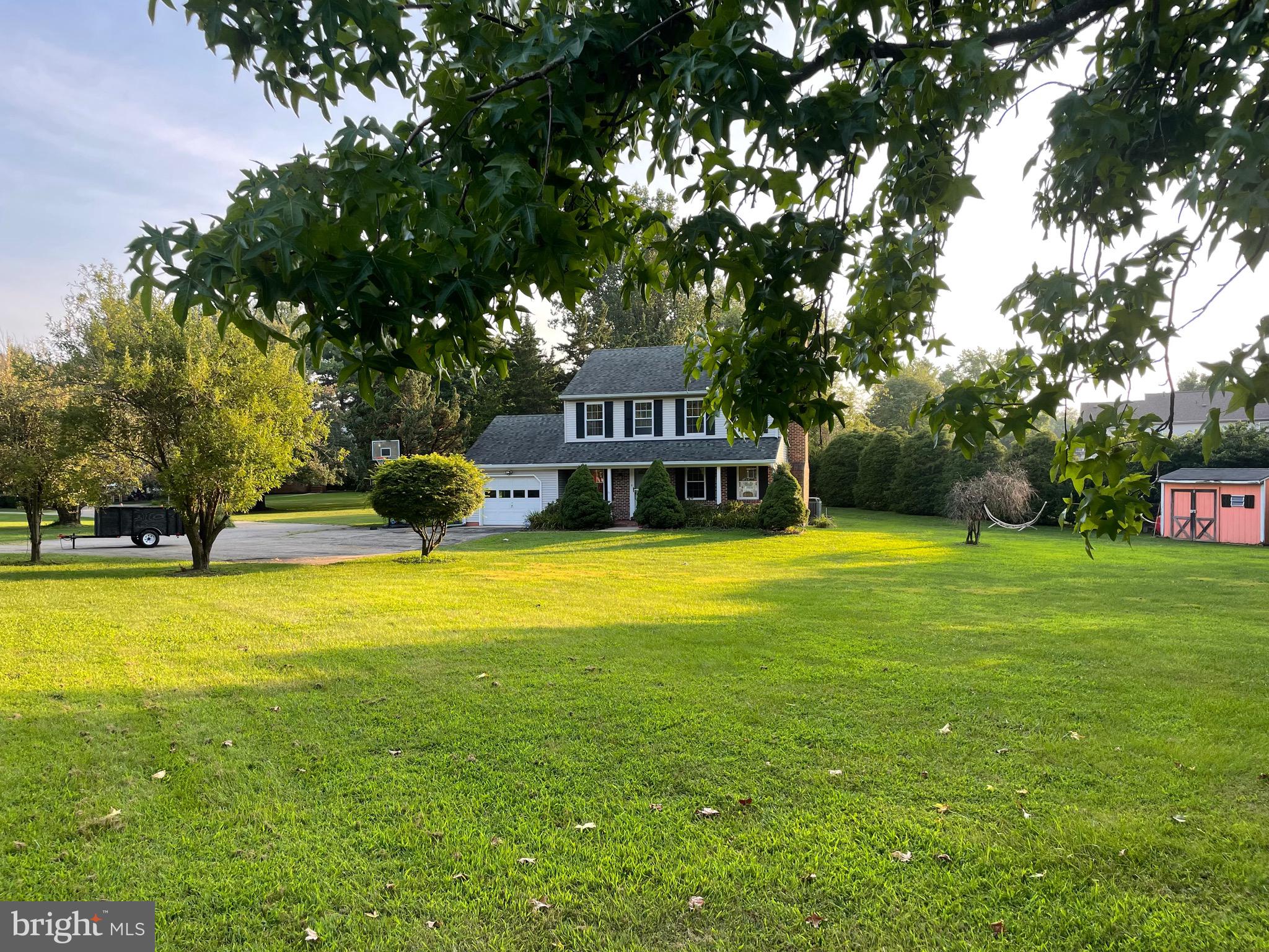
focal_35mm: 26
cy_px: 476
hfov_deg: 67.3
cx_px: 634
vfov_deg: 53.1
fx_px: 953
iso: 32
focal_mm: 4.2
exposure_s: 1/430
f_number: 1.6
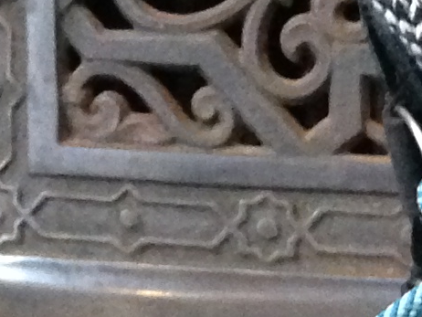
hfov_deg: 8.2
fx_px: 2842
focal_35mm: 233
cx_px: 712
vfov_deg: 6.2
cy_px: 584
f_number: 2.4
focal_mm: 4.12
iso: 500
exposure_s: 1/15
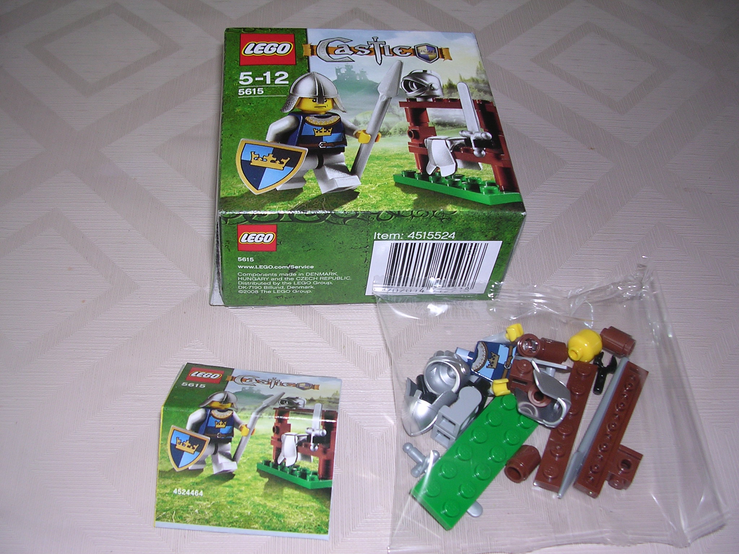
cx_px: 370
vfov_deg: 37.7
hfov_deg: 49.0
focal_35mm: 38
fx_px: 811
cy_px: 277
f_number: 2.8
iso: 100
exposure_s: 1/60.1
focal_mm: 5.8
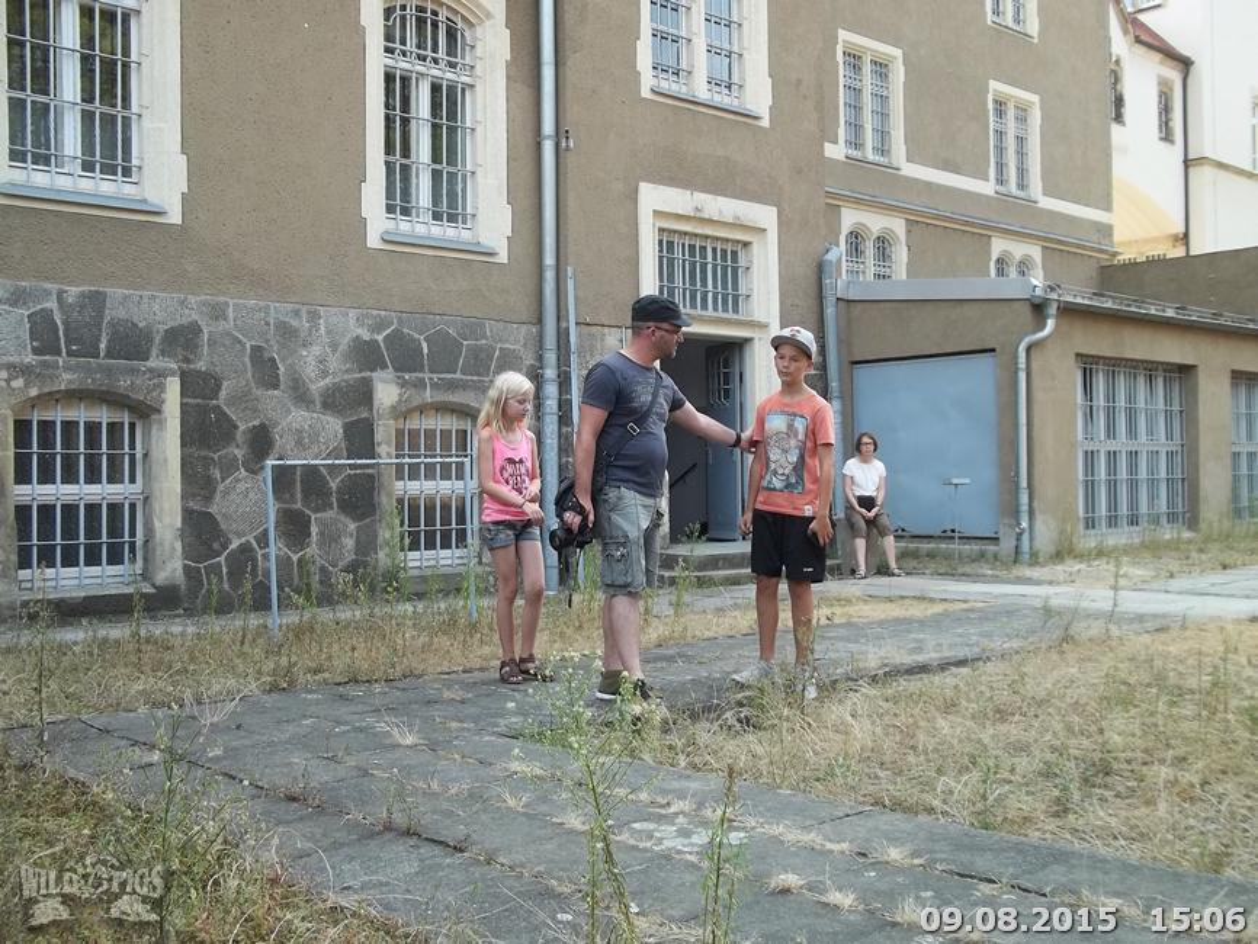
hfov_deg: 51.3
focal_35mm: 36
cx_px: 629
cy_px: 472
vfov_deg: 39.7
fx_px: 1309
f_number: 3.1
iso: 64
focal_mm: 6.5
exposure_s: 1/125
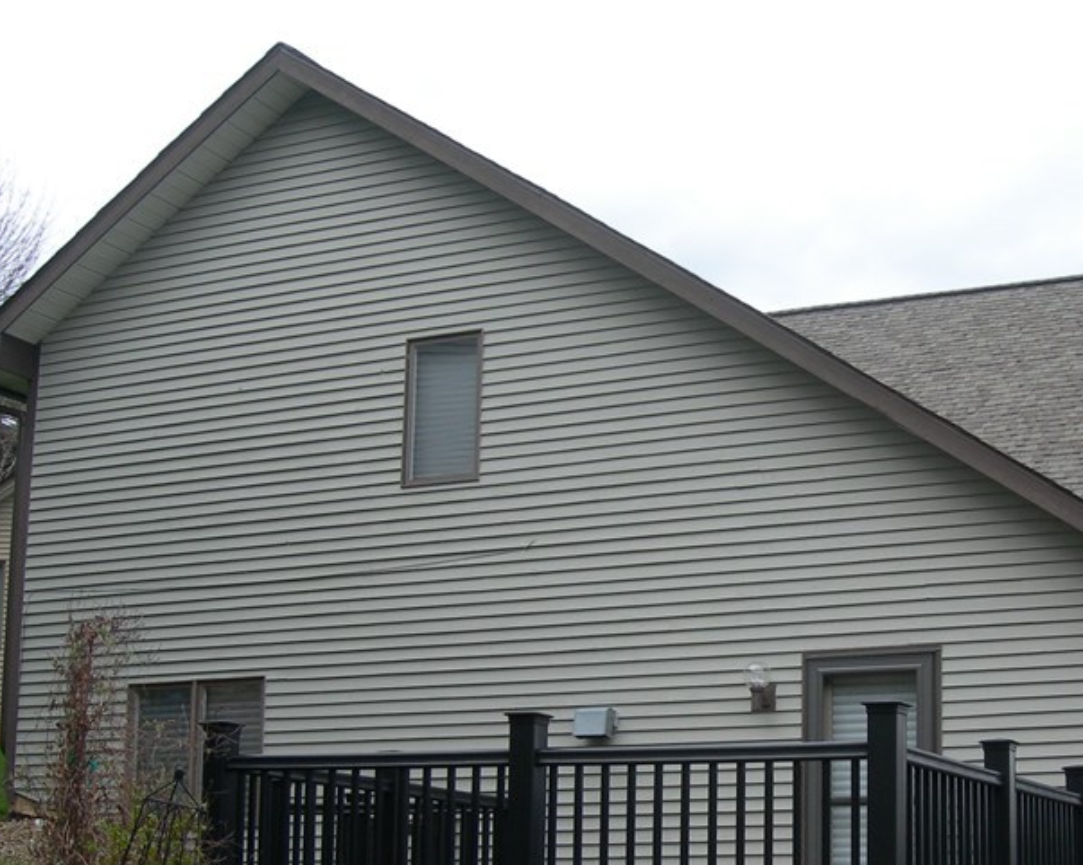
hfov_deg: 29.6
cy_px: 675
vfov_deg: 23.9
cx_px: 806
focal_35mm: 63
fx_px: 2019
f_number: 4.8
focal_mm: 7.8
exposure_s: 1/174
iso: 50
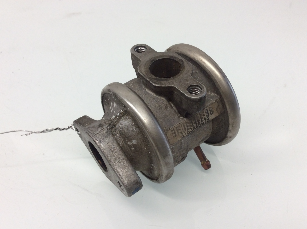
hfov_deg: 56.9
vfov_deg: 44.1
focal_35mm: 32
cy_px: 114
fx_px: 283
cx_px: 154
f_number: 2.4
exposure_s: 1/60
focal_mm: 3.3
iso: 40
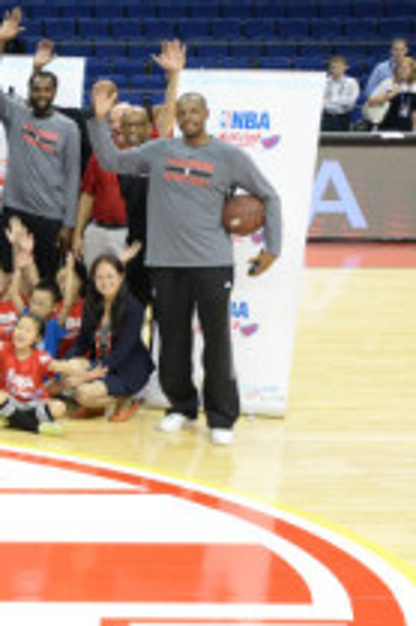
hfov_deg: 13.2
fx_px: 1545
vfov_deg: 22.9
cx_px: -423
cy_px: 352
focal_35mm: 89
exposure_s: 1/320
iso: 3200
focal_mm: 31
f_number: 7.1
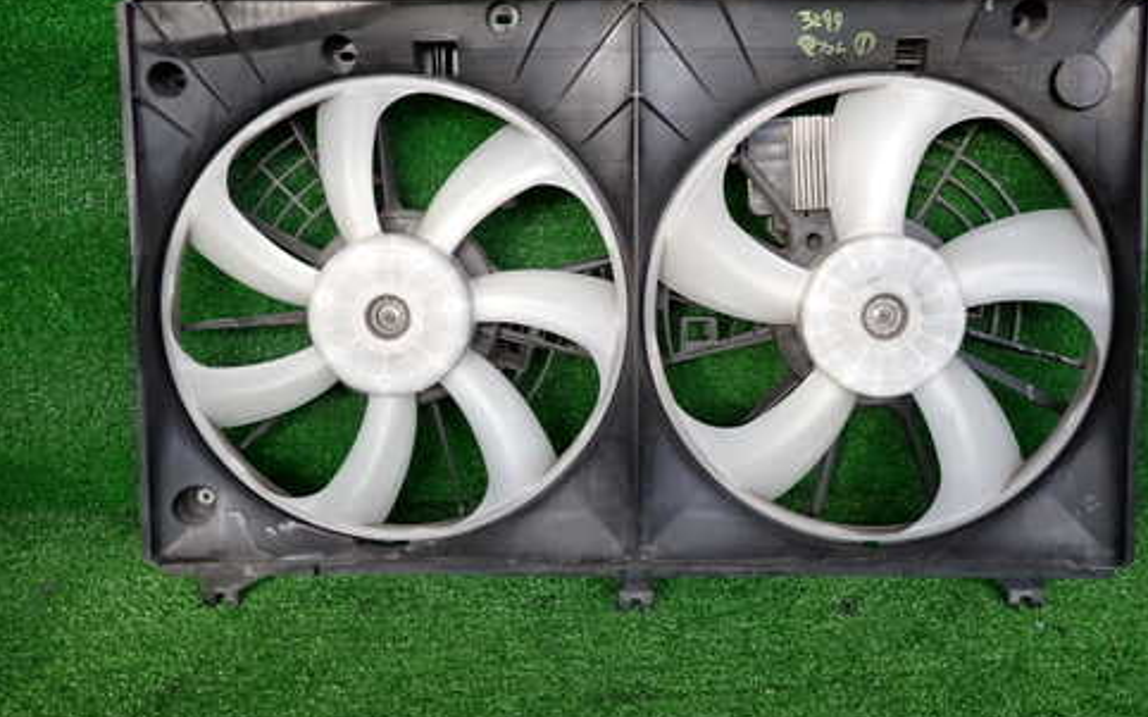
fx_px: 1032
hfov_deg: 58.1
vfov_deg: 38.2
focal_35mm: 33
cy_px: 295
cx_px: 629
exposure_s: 1/125
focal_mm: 4.5
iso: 200
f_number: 2
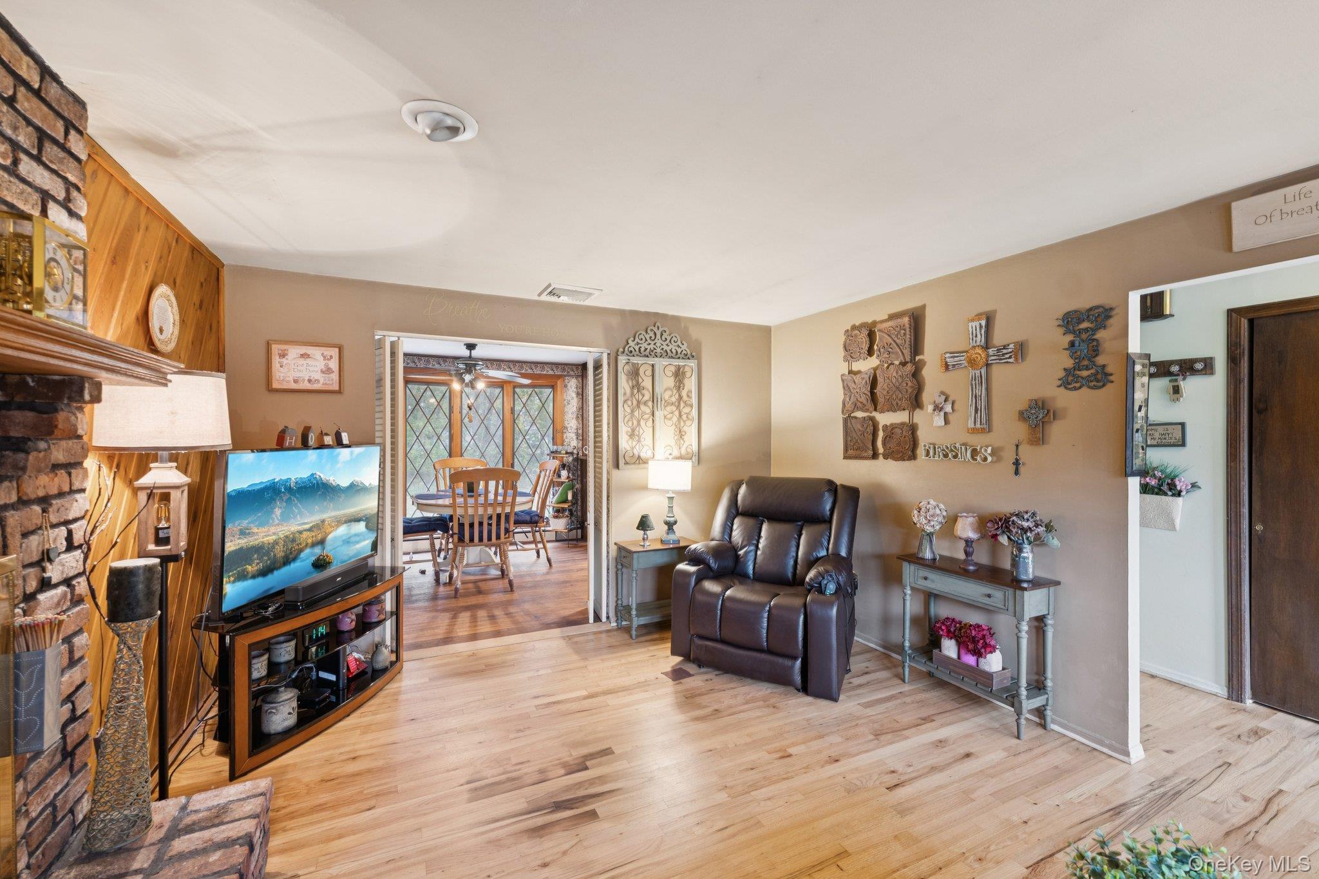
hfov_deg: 104.3
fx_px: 513
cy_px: 440
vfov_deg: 81.2
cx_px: 660
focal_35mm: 14
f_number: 6.3
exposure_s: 1/2
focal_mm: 14
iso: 640
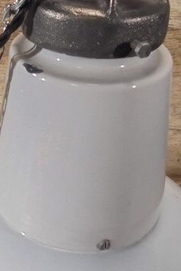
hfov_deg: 21.0
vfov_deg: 32.2
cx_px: -12
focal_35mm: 62
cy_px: 97
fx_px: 467
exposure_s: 1/30
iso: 320
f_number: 3.5
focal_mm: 4.6
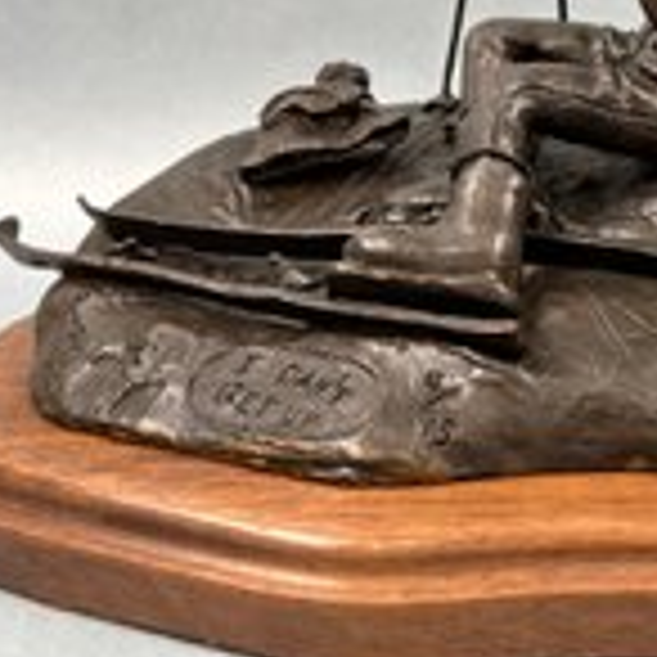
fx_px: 1160
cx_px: 569
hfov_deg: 30.5
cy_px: 133
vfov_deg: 30.9
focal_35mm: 54
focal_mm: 5.7
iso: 100
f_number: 1.5
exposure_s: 1/120
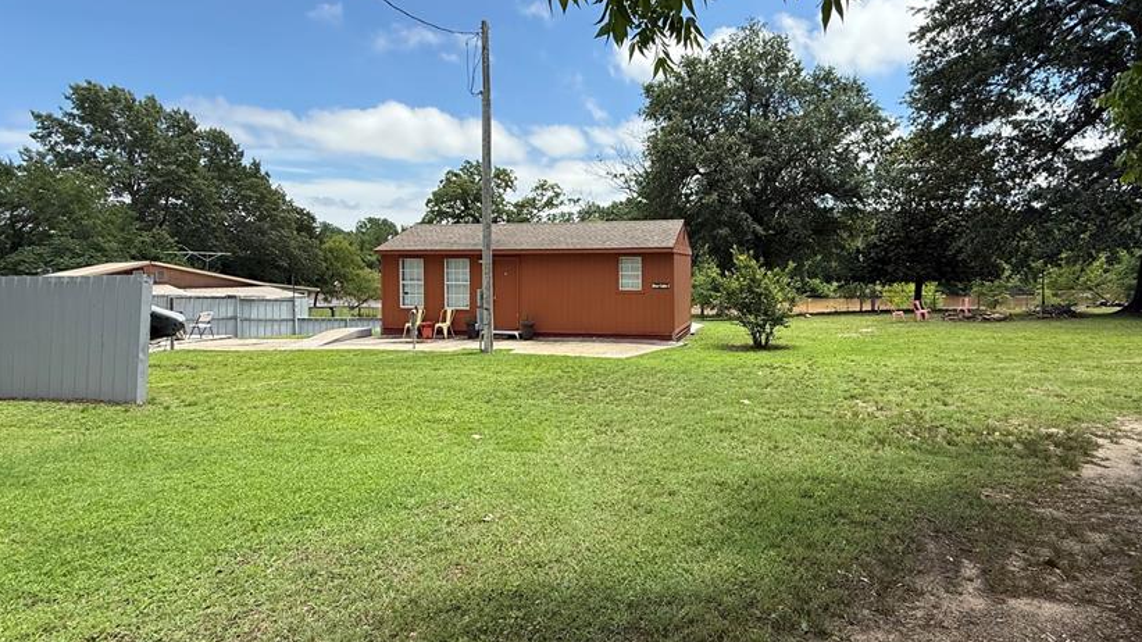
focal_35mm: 19
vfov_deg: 58.1
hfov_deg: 89.2
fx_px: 575
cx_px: 638
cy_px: 277
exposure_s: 1/1431
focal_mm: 2.22
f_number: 2.2
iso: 50
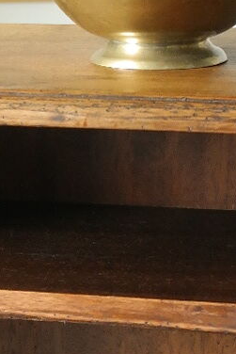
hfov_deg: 6.0
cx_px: -107
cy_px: 540
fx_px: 2210
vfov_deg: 8.9
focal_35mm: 225
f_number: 5.6
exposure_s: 1/25
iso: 1600
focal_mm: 32
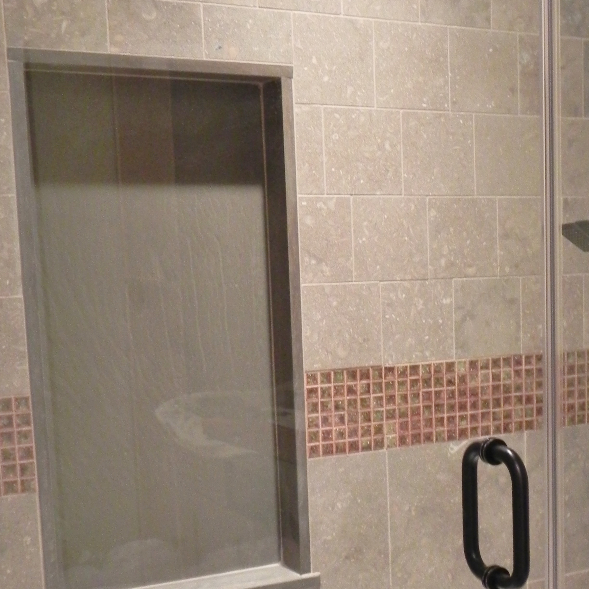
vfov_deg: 28.0
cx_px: 452
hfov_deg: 27.7
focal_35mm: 61
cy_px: 374
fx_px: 1174
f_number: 2.8
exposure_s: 1/17
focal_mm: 5.9
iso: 400
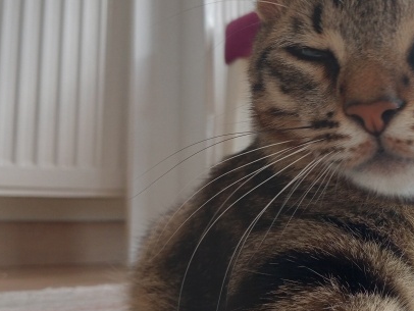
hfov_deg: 33.9
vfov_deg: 26.5
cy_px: 126
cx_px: 329
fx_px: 658
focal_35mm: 55
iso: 215
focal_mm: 4.04
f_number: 1.8
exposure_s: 1/33.3
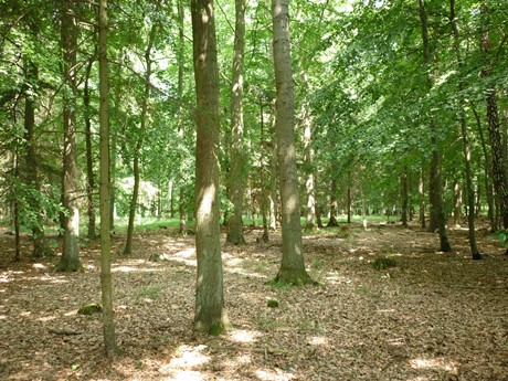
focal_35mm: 33
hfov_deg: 55.4
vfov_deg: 42.9
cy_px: 190
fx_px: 484
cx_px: 254
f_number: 2.8
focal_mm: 5.5
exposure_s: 1/30
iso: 100
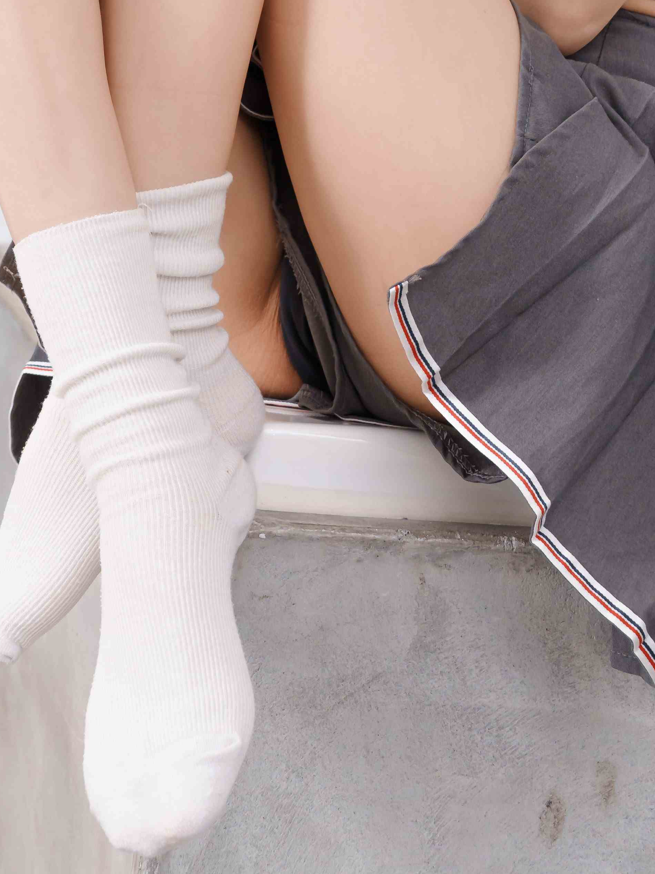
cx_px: 298
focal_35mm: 93
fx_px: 2346
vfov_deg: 19.9
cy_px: -154
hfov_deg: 15.9
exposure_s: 1/60
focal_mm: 35
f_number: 6.3
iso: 400
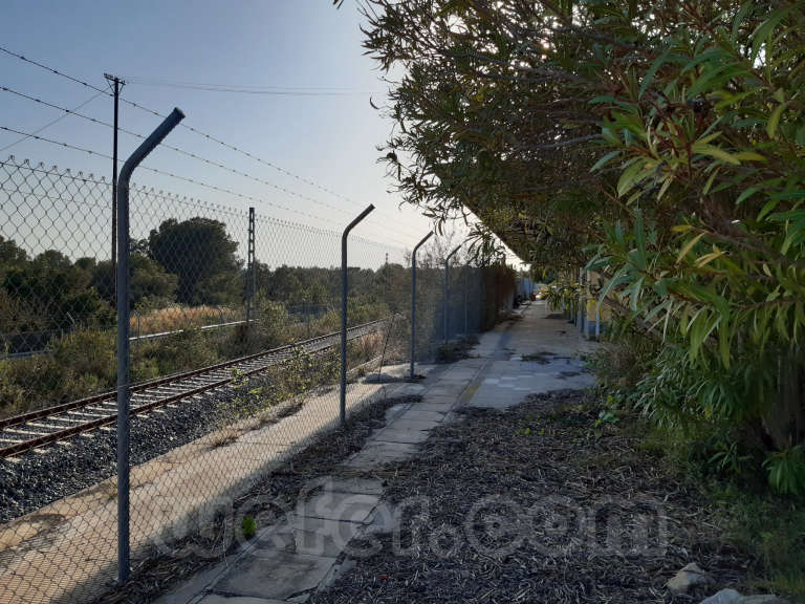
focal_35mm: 26
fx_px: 605
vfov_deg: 53.1
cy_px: 302
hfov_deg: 67.3
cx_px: 402
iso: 40
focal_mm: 3.92
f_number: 1.7
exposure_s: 1/2119
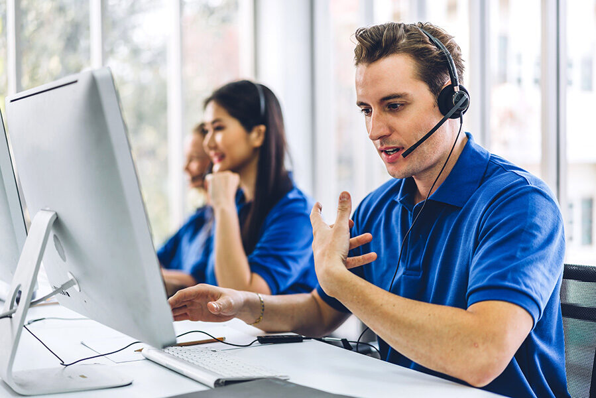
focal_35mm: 55
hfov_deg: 36.2
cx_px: 298
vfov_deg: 24.6
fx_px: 911
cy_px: 199
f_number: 1.8
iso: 100
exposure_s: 1/320
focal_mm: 55
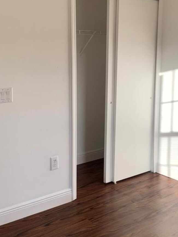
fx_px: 350
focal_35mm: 51
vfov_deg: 37.4
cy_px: 100
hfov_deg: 28.5
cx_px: 105
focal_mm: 4.25
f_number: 1.8
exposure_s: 1/231
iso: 25
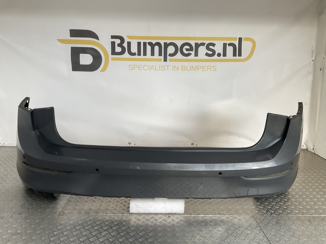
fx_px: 273
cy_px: 122
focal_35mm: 29
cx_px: 163
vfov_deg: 48.2
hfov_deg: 61.7
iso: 25
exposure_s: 1/120
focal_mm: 3
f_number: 1.8
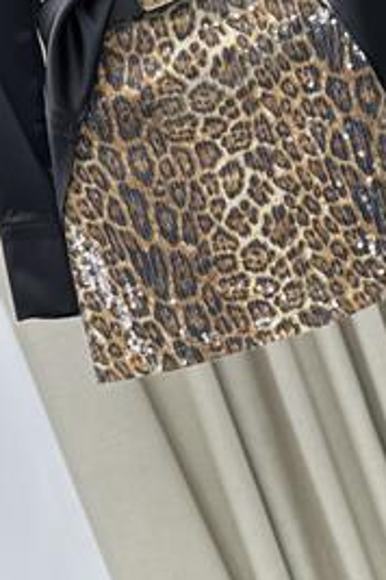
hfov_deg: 11.4
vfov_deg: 17.0
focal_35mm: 120
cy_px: 189
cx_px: 234
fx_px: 1930
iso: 160
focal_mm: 9
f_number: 2.8
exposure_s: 1/50
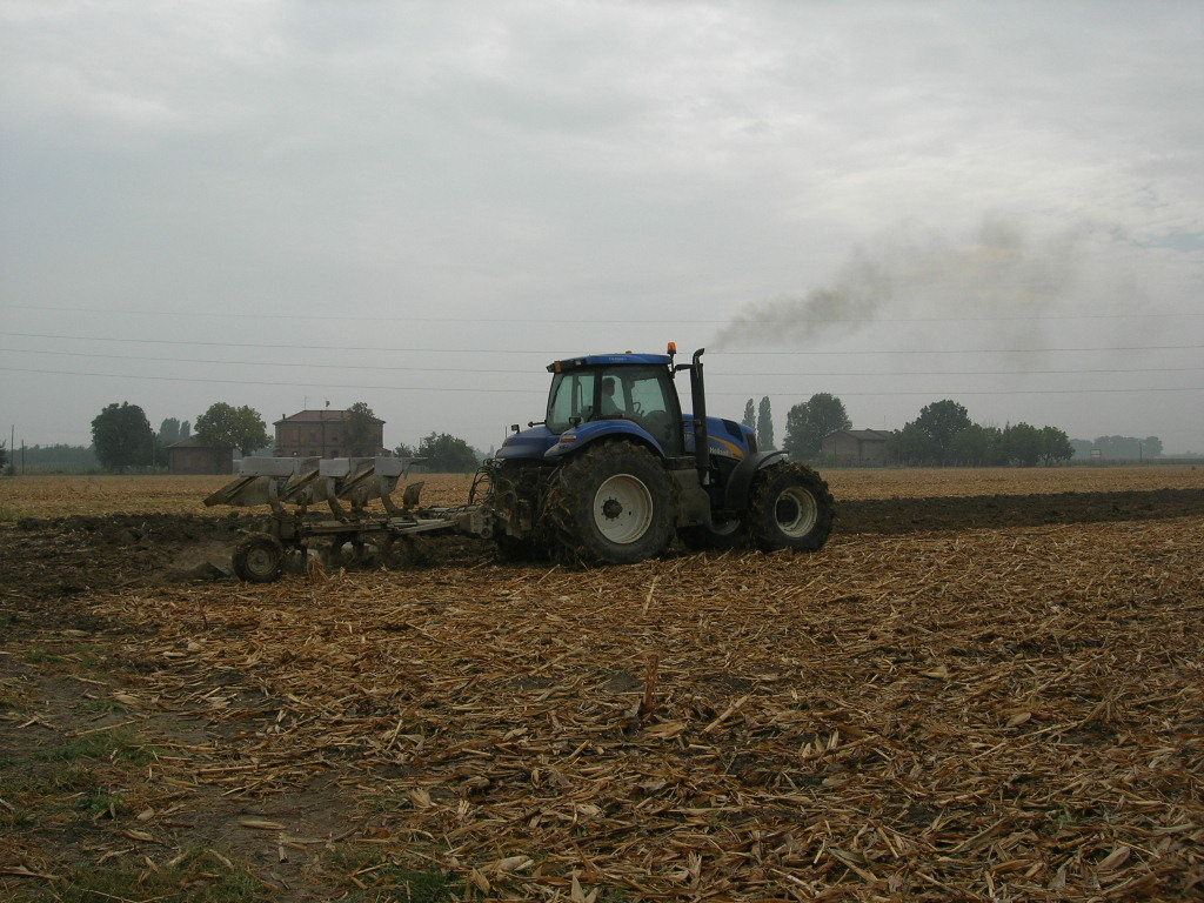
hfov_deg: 49.0
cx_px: 602
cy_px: 452
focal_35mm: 38
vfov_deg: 37.7
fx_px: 1322
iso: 64
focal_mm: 7.8
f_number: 4.8
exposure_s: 1/560
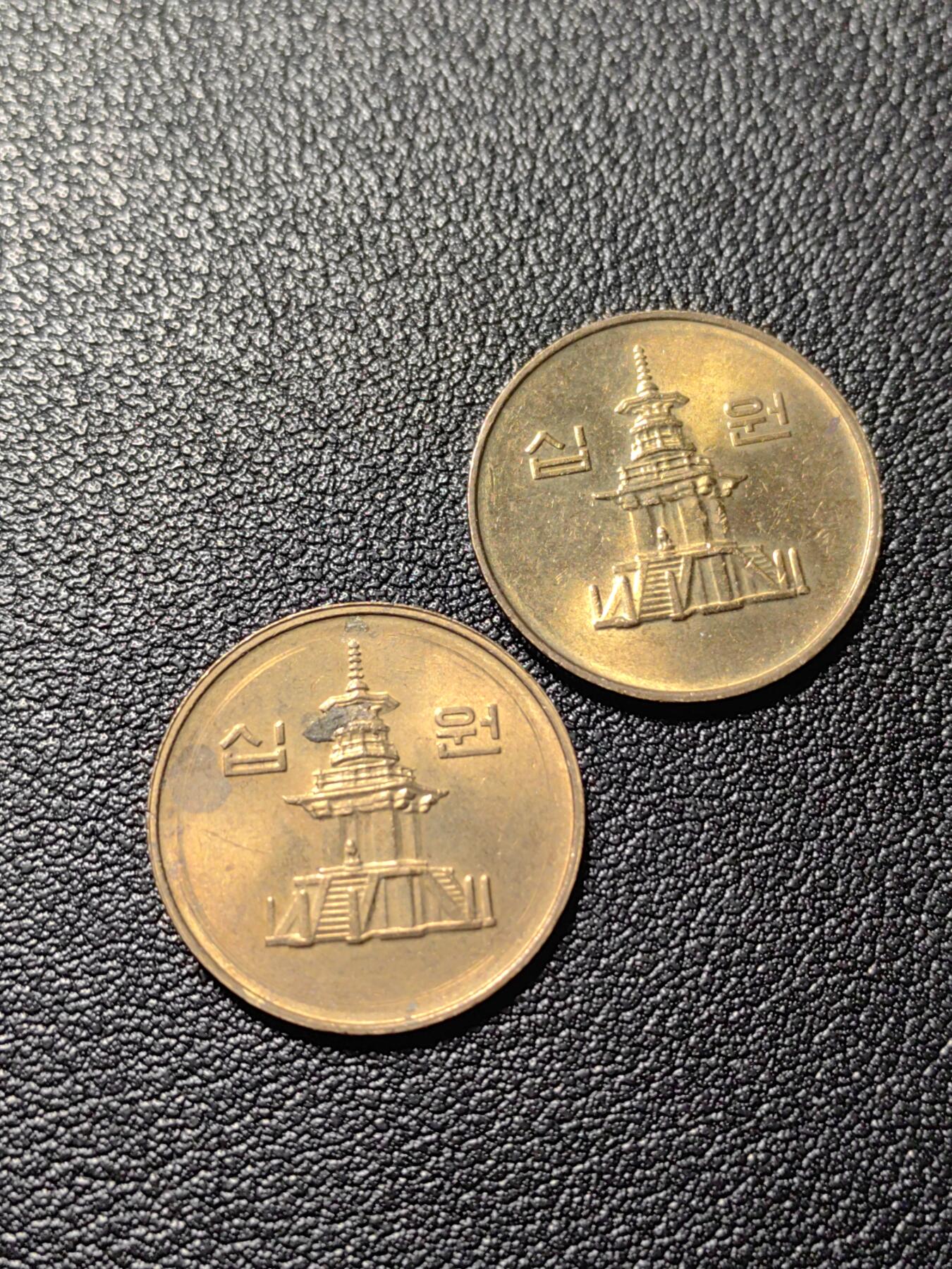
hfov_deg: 29.7
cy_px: 634
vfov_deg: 38.9
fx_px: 1797
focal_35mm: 49
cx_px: 476
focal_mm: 5.75
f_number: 2
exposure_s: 1/100
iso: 100
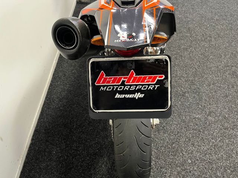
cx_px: 119
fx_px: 179
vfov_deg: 53.1
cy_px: 89
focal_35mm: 26
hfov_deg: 67.3
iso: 400
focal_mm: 5.1
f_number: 1.6
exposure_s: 1/50
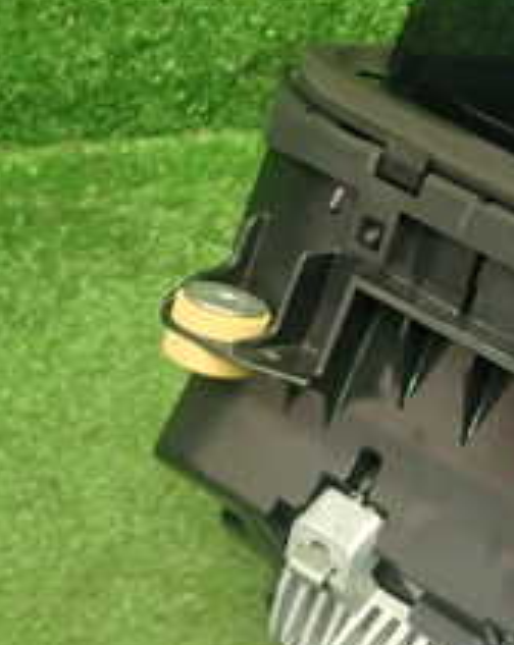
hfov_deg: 16.4
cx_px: 636
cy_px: 425
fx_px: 1697
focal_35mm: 89
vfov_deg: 21.5
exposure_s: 1/30
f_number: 2.4
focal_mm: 5.79
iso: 320
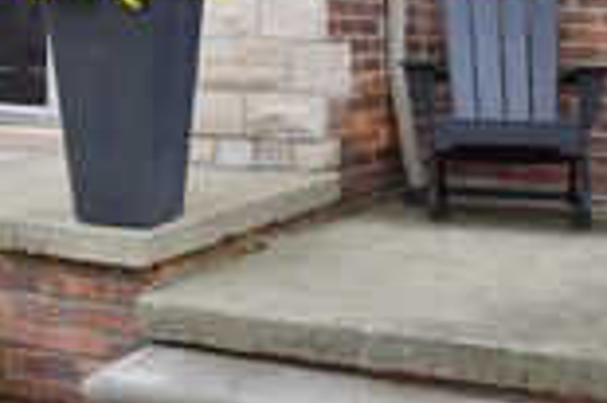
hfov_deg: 28.5
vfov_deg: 18.3
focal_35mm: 71
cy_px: -65
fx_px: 1196
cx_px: 286
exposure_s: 1/400
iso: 640
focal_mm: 22
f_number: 7.1
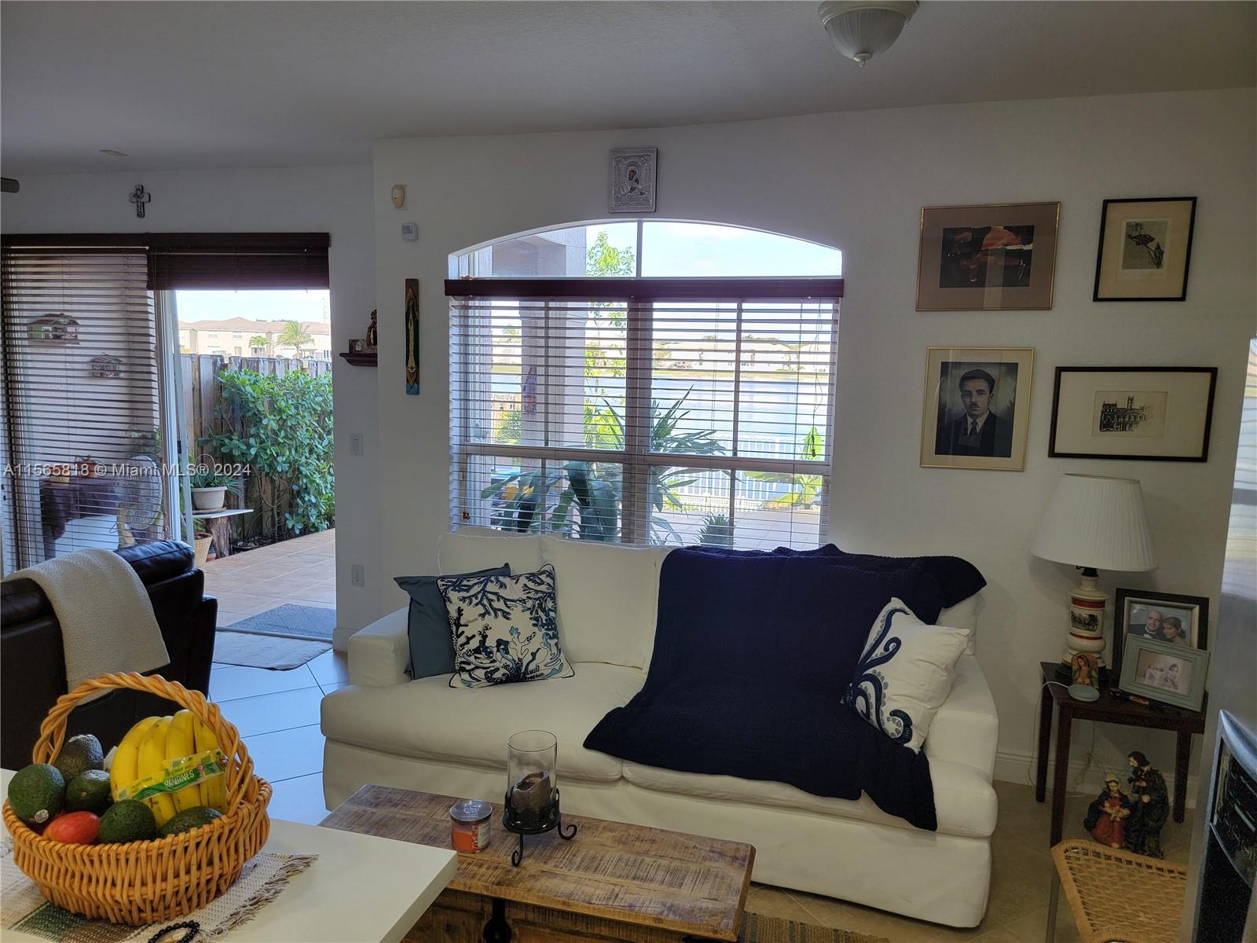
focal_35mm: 24
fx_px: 872
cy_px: 472
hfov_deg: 71.6
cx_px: 628
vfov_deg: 56.8
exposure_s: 1/120
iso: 64
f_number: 1.8
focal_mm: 6.7
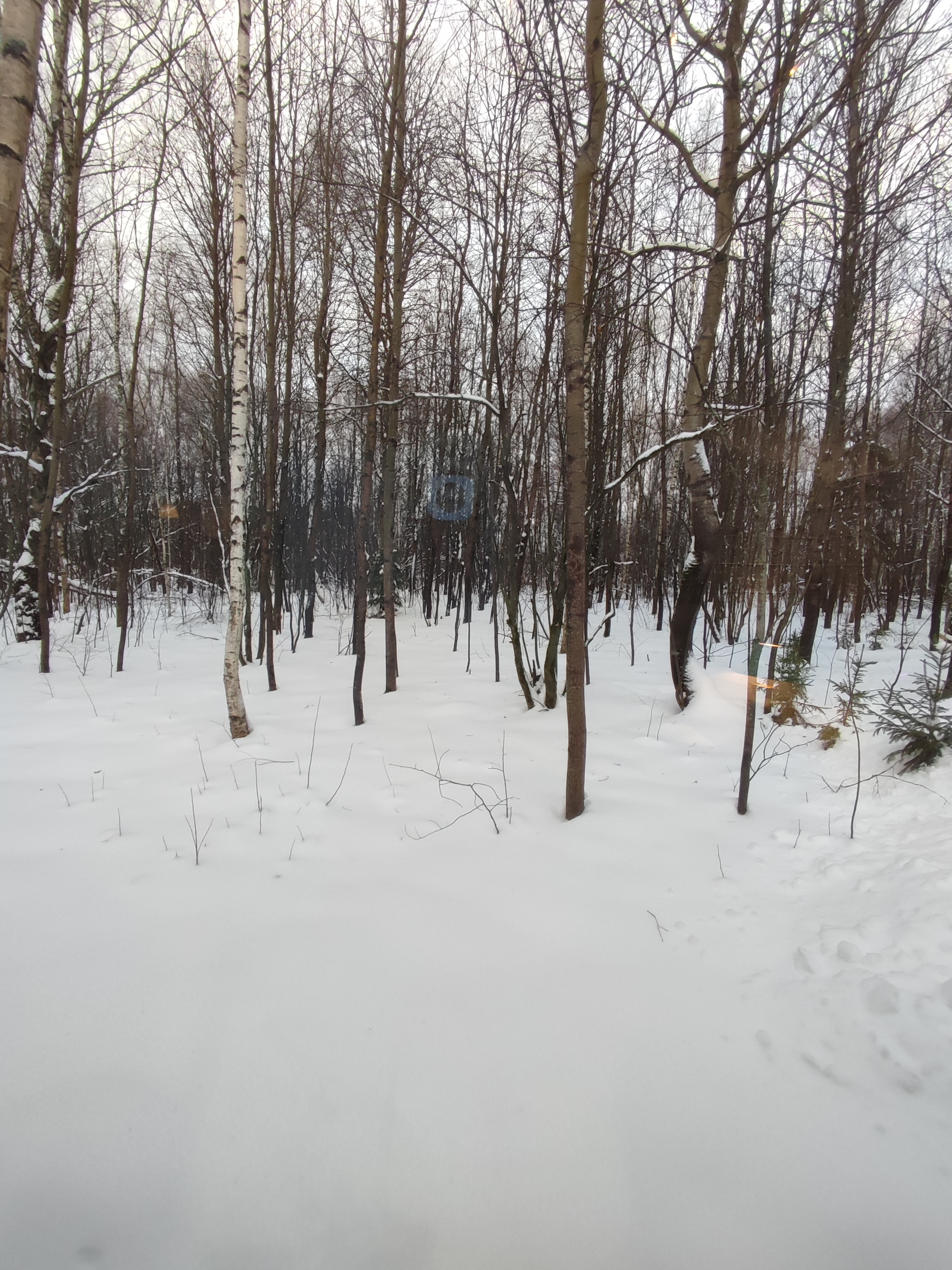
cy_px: 632
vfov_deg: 91.0
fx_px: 623
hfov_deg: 74.7
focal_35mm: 17
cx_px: 466
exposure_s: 1/100
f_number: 2.2
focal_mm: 1.65
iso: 169
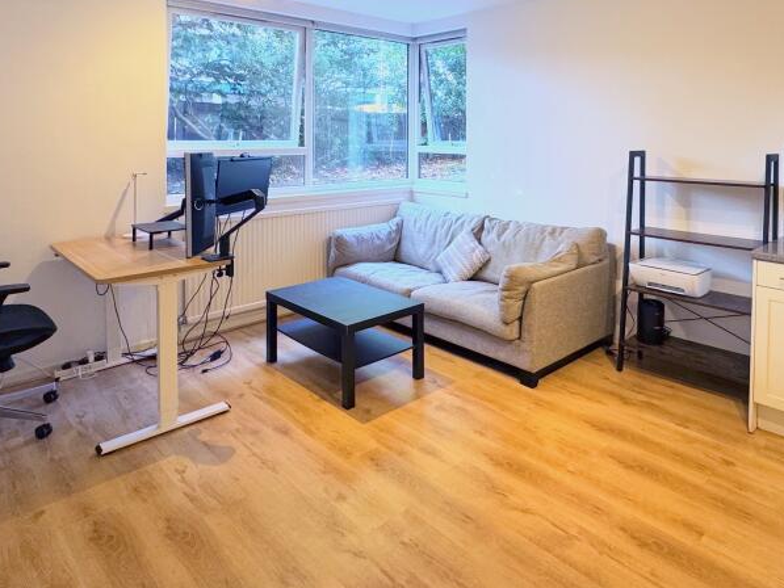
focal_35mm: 24
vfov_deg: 53.8
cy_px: 136
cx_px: 473
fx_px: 544
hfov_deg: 70.8
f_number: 2.2
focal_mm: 2.22
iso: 200
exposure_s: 1/100
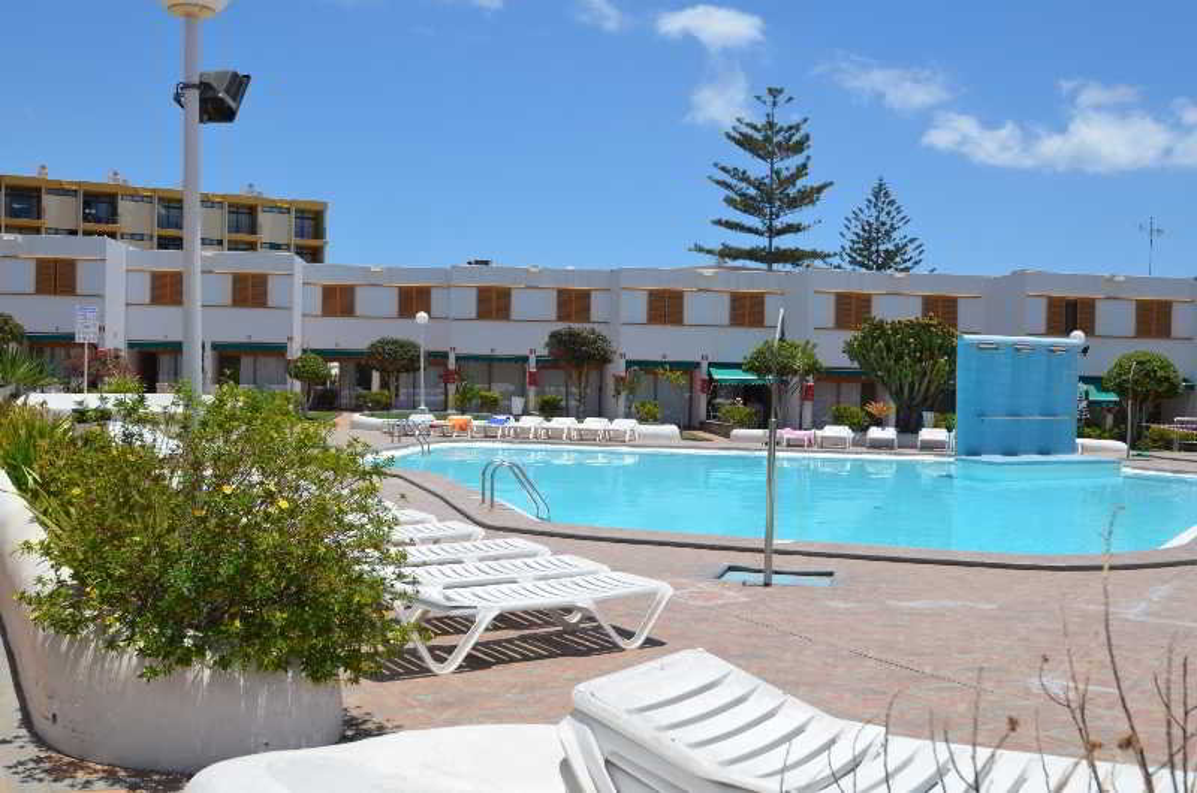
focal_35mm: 36
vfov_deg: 36.7
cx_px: 598
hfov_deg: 53.2
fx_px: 1195
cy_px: 396
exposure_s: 1/320
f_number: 9
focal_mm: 24
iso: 100
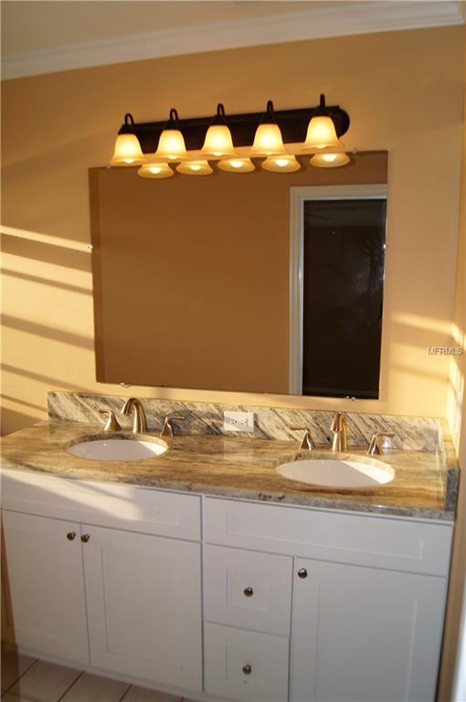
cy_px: 351
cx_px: 233
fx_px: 759
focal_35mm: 39
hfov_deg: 34.1
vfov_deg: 49.6
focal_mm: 26
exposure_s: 1/160
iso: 100
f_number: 6.3
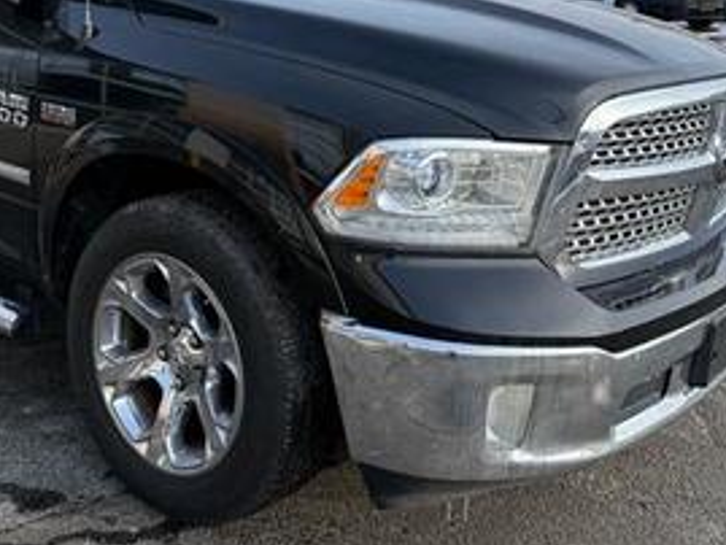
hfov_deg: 41.5
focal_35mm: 45
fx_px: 944
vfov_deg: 31.4
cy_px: 116
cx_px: 246
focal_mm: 6.76
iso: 80
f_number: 1.78
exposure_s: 1/1585
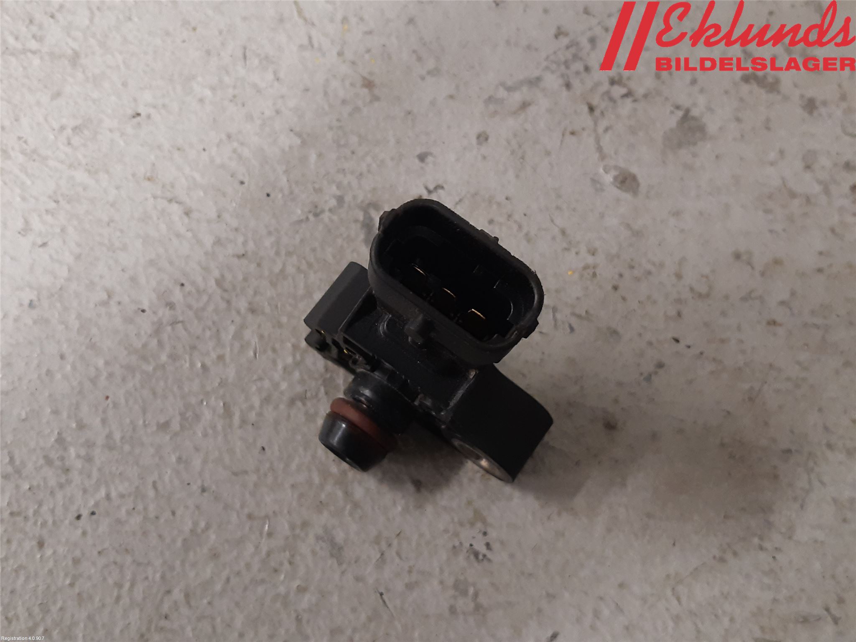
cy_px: 321
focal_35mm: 26
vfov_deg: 53.1
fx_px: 643
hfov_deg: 67.3
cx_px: 428
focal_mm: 3.93
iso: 160
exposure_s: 1/50
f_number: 1.7
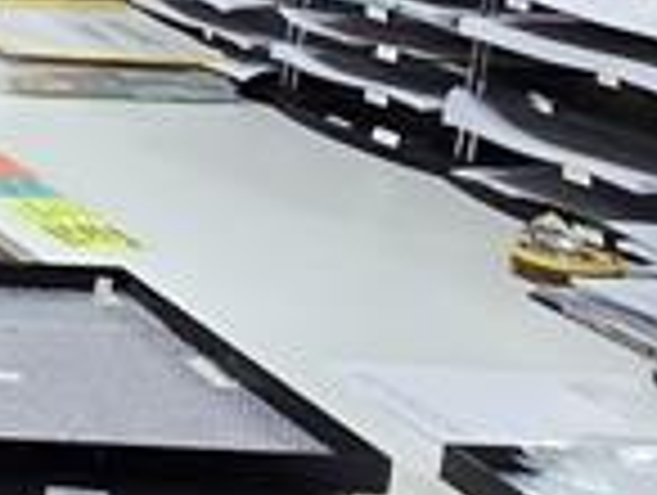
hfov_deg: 14.1
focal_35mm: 91
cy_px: -90
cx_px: -954
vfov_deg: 15.7
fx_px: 1730
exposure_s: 1/60
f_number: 2.2
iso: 125
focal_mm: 2.2
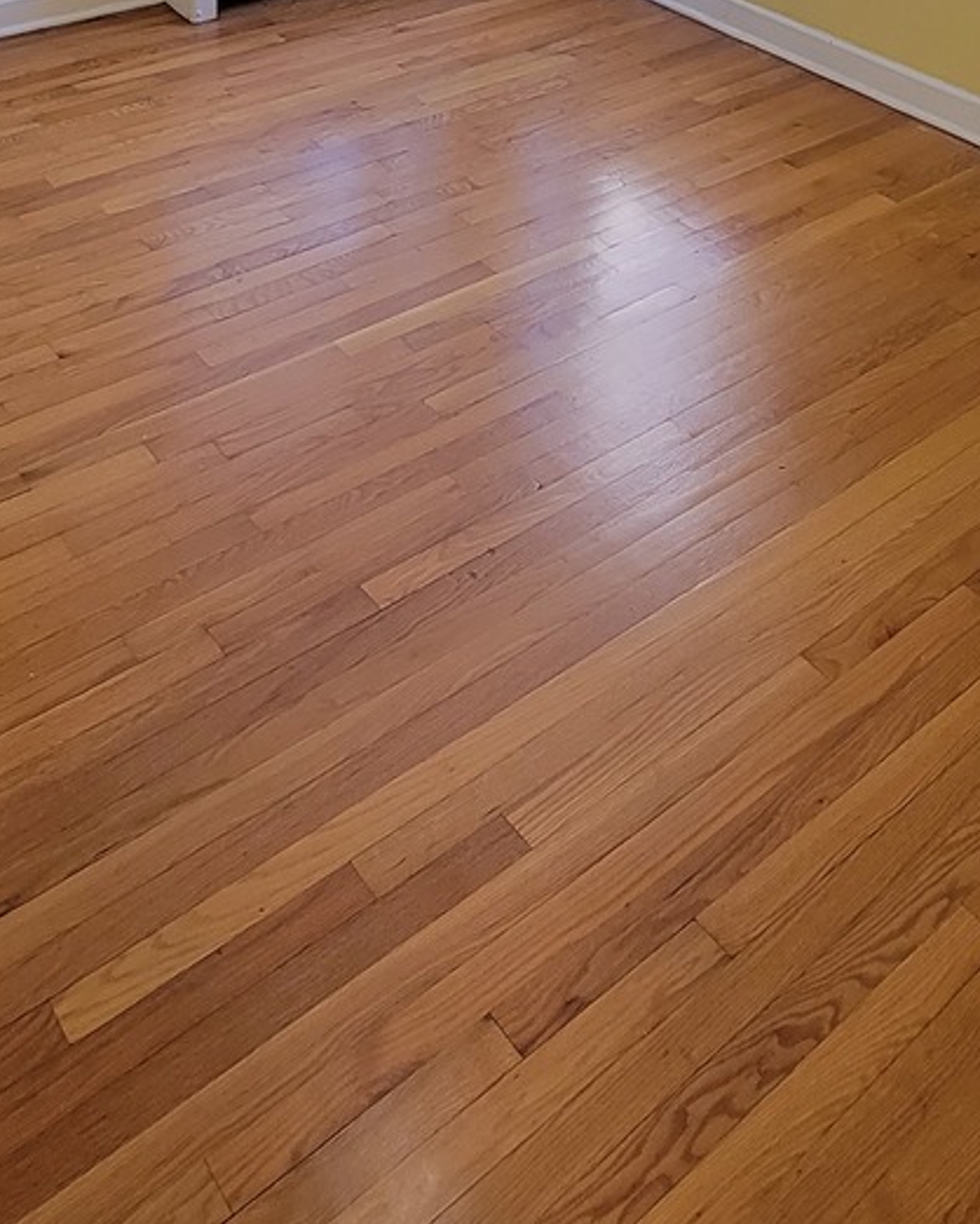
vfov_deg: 44.3
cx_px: 436
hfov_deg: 42.2
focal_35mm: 35
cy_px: 16
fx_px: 1268
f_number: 2.2
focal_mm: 2.2
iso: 125
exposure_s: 1/60
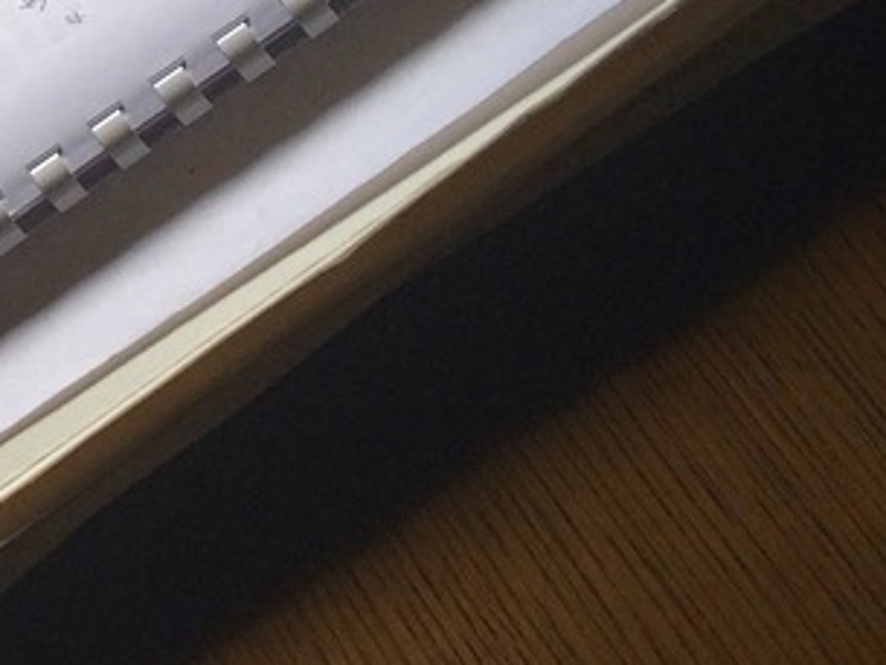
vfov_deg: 11.0
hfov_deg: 14.1
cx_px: -639
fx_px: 3226
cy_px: -531
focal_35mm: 126
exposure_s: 1/123
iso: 32
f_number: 2.2
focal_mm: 4.12
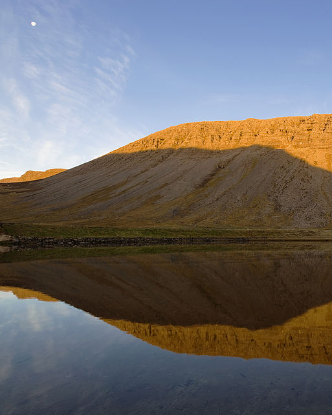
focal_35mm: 24
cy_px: 220
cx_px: 316
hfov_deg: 50.1
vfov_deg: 70.2
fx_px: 295
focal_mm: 16
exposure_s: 1/6
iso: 50
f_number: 16
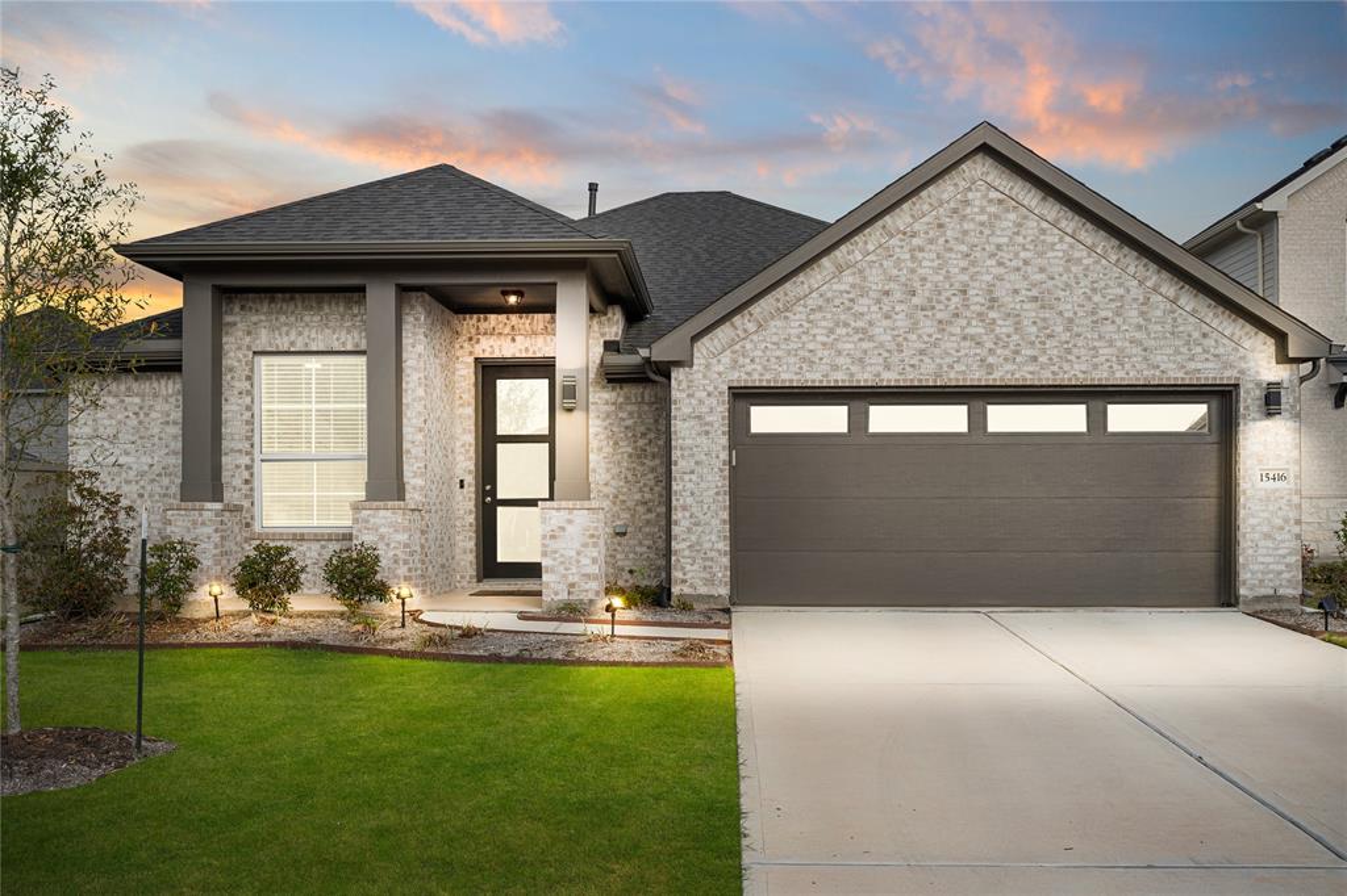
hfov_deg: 54.4
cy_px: 448
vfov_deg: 37.8
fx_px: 1309
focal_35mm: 35
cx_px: 674
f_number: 9
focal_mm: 35
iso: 250
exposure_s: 1/80
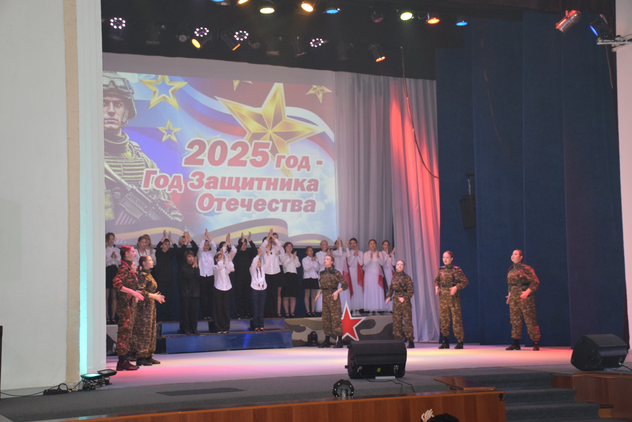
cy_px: 211
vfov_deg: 22.6
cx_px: 316
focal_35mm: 60
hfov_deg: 33.4
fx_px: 1054
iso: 1600
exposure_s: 1/200
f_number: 4.5
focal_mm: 40
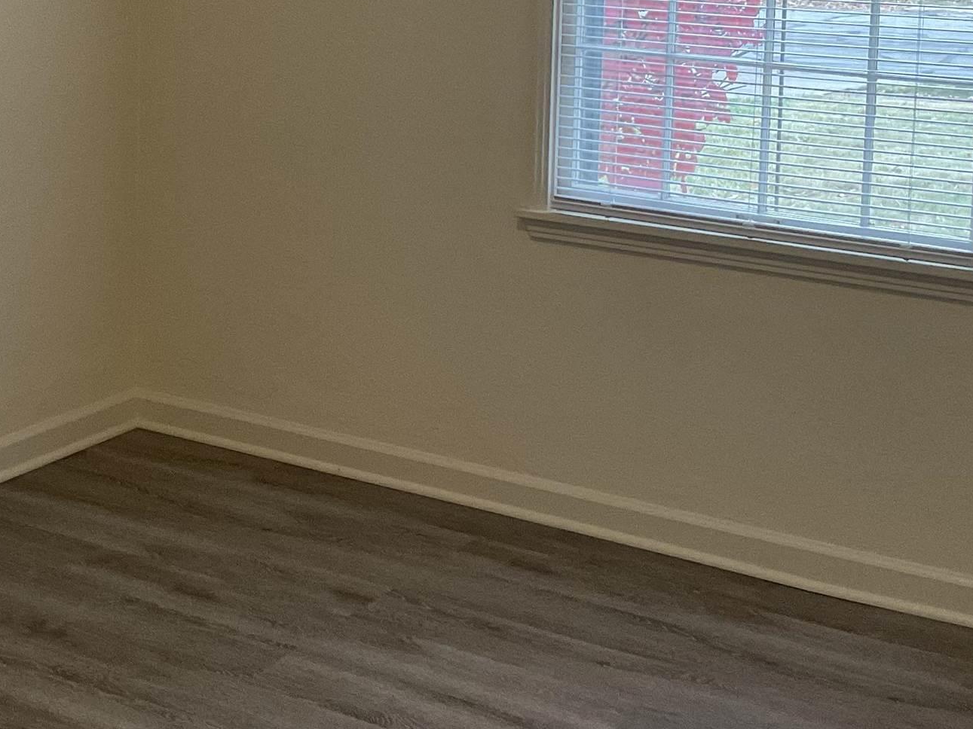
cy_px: 12
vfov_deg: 20.7
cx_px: 260
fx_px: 1939
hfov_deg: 27.8
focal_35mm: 69
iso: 80
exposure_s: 1/60
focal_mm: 3
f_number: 1.8
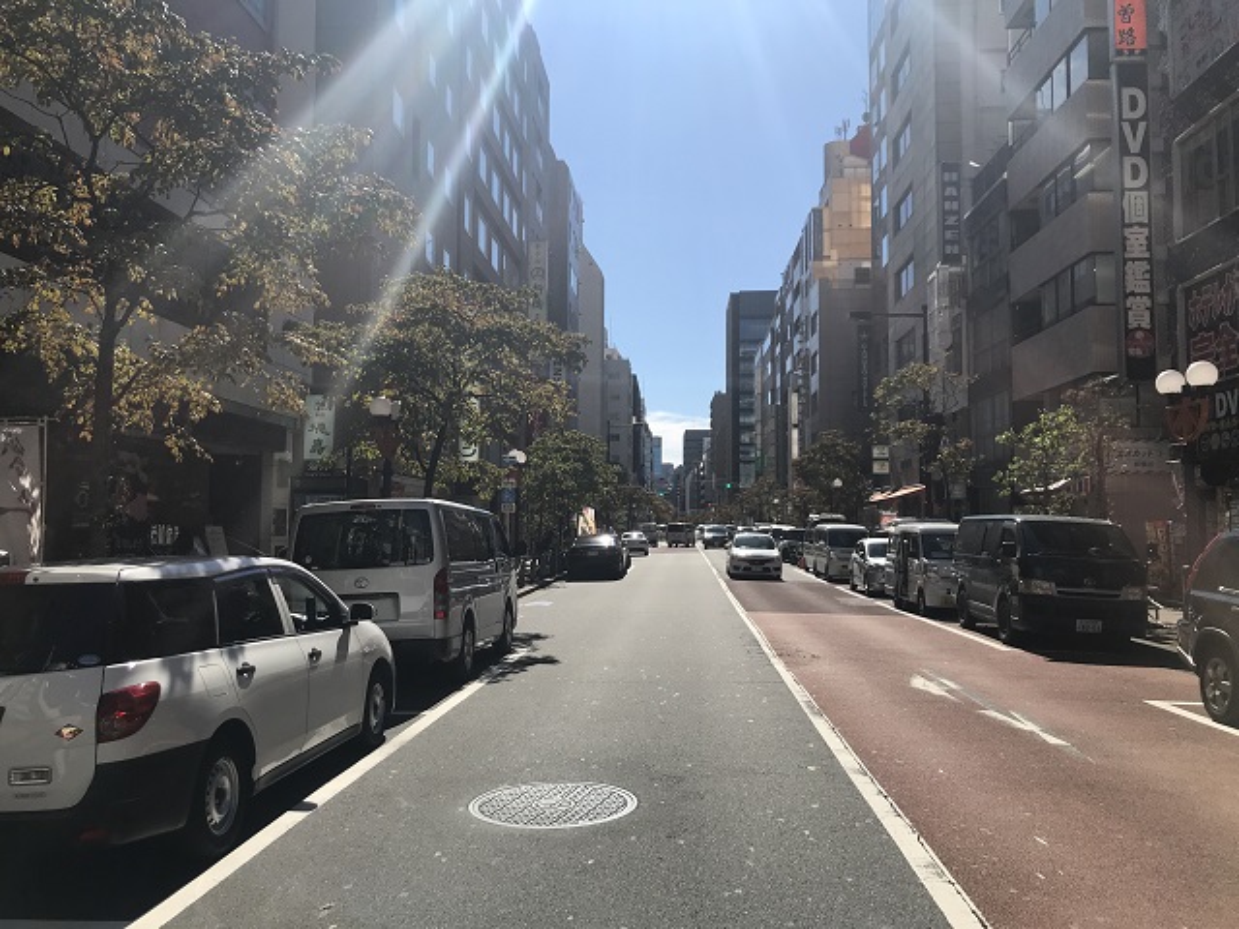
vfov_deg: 49.7
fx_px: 1002
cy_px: 464
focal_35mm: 28
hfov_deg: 63.4
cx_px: 620
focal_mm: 3.99
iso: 20
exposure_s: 1/4000
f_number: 1.8
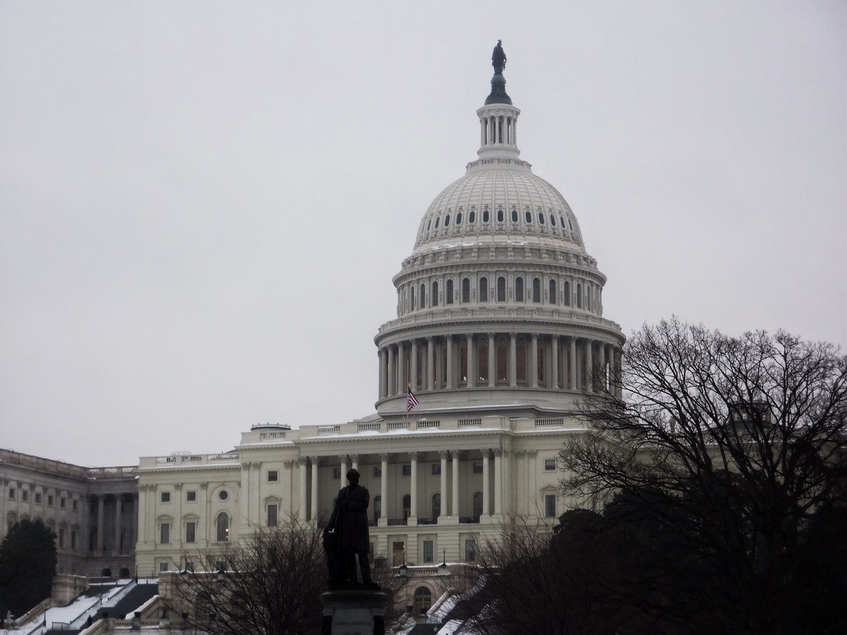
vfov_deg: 15.4
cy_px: 318
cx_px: 424
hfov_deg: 20.4
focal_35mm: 96
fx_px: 2349
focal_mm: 15.8
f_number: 4.3
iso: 100
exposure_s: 1/50
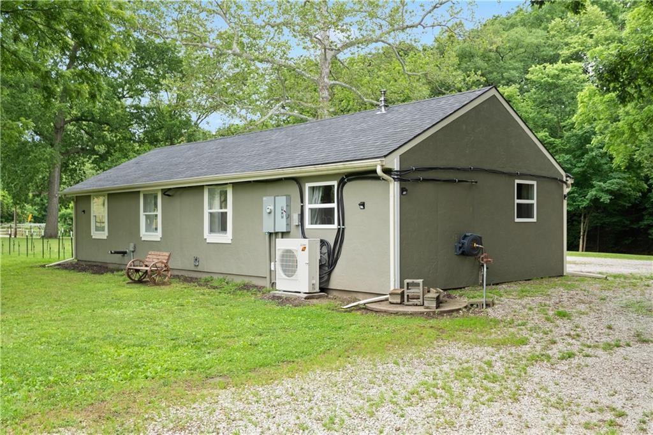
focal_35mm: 34
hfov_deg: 55.8
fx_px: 616
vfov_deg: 38.9
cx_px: 326
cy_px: 218
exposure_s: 1/50
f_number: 8
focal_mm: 17
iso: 400
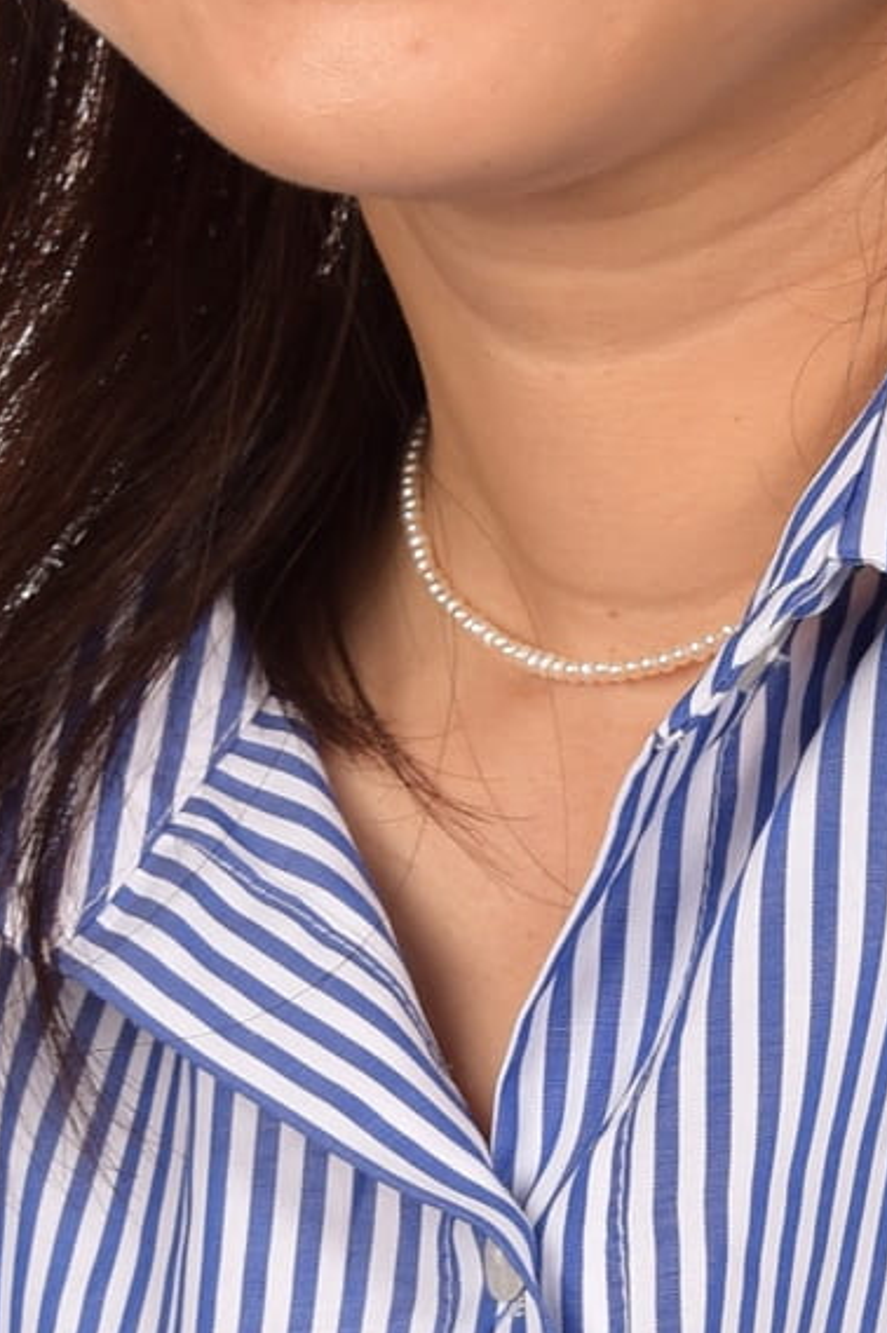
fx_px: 9583
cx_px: 481
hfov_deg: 5.3
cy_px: -319
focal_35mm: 259
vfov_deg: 7.9
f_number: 11
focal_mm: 98
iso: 320
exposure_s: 1/160
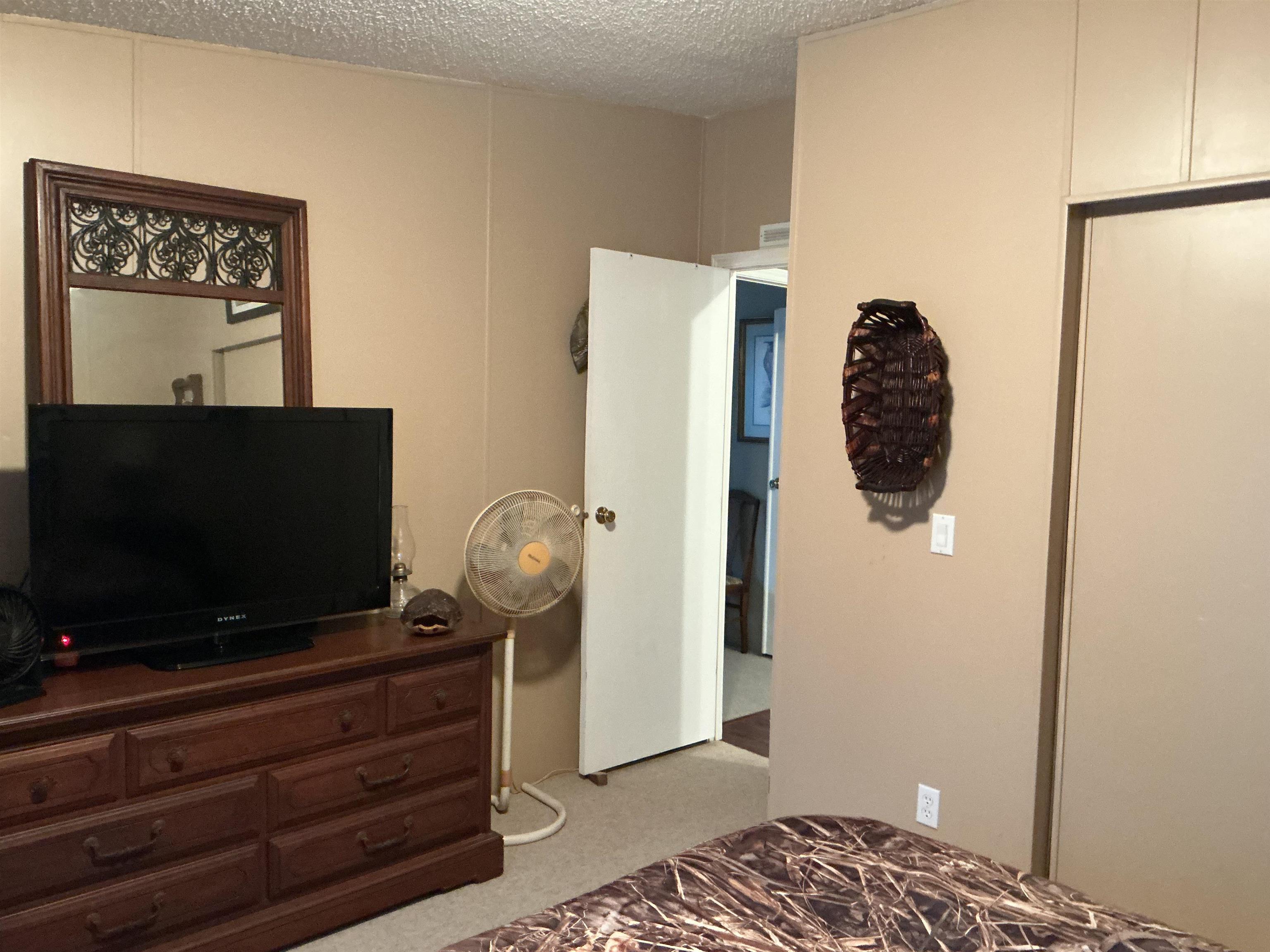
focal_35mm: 29
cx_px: 635
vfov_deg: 48.2
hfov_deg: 61.7
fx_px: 1064
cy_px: 476
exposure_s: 1/30
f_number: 1.8
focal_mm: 3
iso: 400
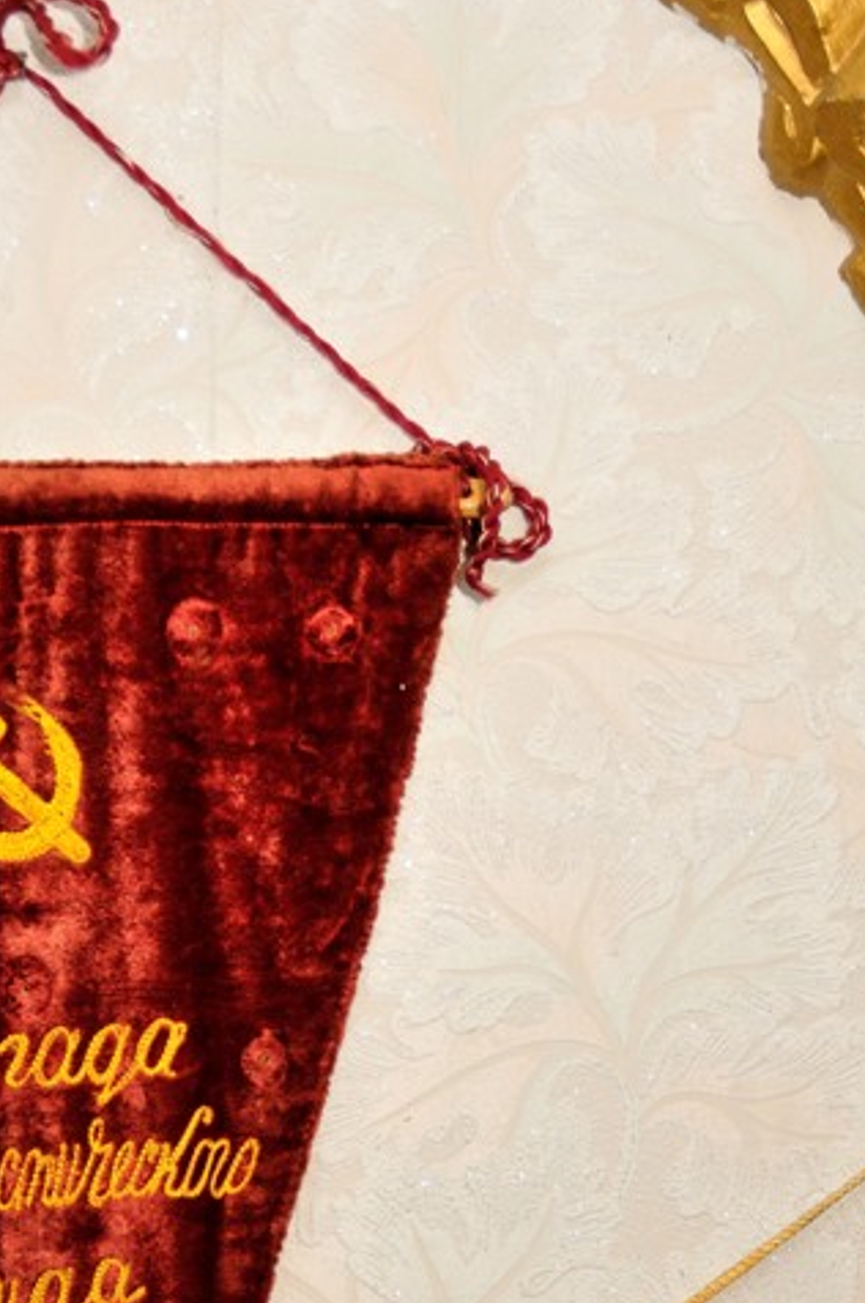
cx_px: 56
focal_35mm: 136
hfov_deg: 10.0
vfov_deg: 15.0
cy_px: 1106
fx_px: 4916
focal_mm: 48
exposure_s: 1/60
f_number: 5.6
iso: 200
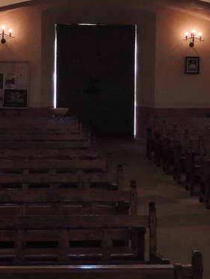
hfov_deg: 17.8
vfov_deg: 23.0
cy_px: 29
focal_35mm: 83
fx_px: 671
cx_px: 95
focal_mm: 4.3
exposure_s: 1/10
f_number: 3
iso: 400
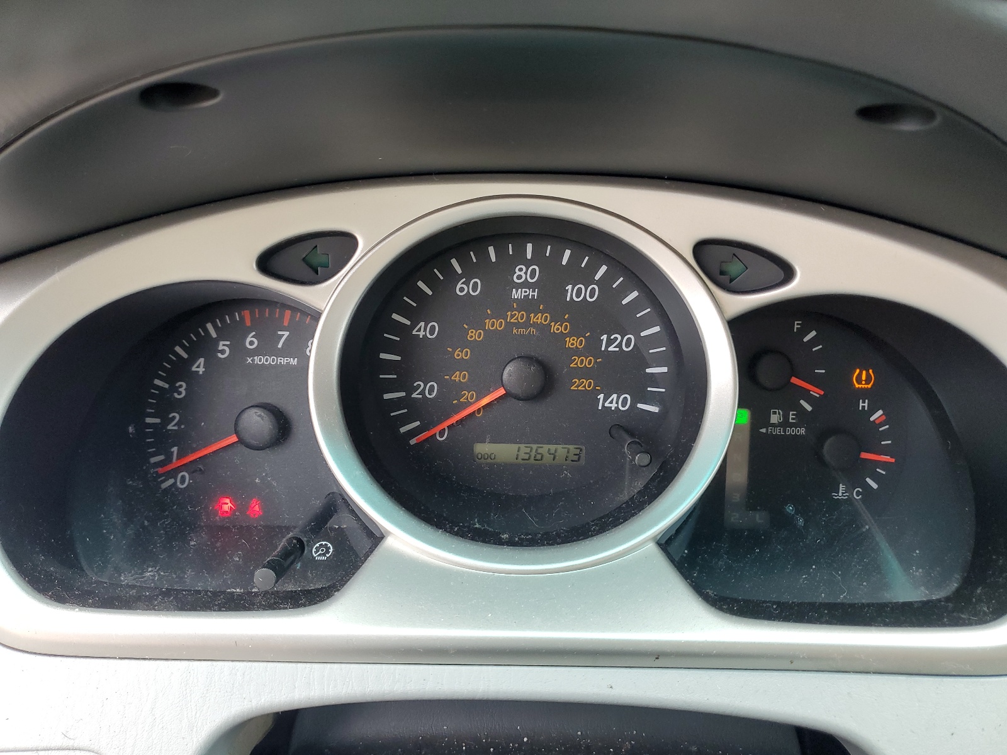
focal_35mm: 26
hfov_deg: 67.3
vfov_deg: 53.1
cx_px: 504
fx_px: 756
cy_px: 378
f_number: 1.5
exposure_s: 1/120
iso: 72
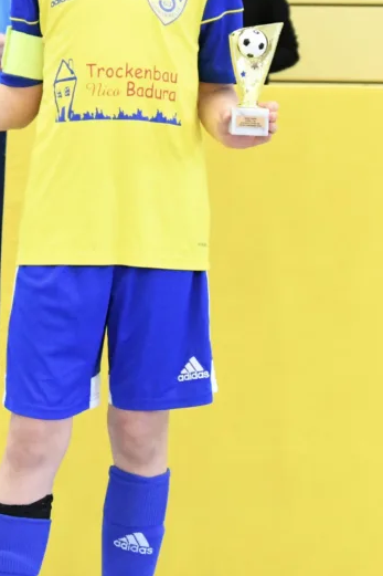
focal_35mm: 59
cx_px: 75
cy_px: 251
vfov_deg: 33.9
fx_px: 942
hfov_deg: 22.7
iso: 8000
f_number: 2.8
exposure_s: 1/640
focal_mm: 30
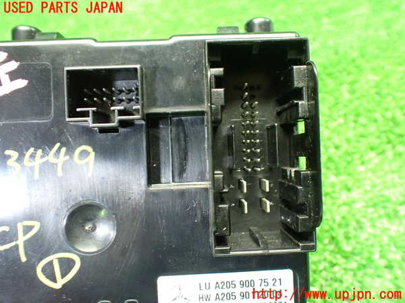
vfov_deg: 46.8
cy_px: 152
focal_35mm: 30
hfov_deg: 60.0
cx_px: 202
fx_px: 351
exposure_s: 1/30
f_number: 2.3
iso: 800
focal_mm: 5.4
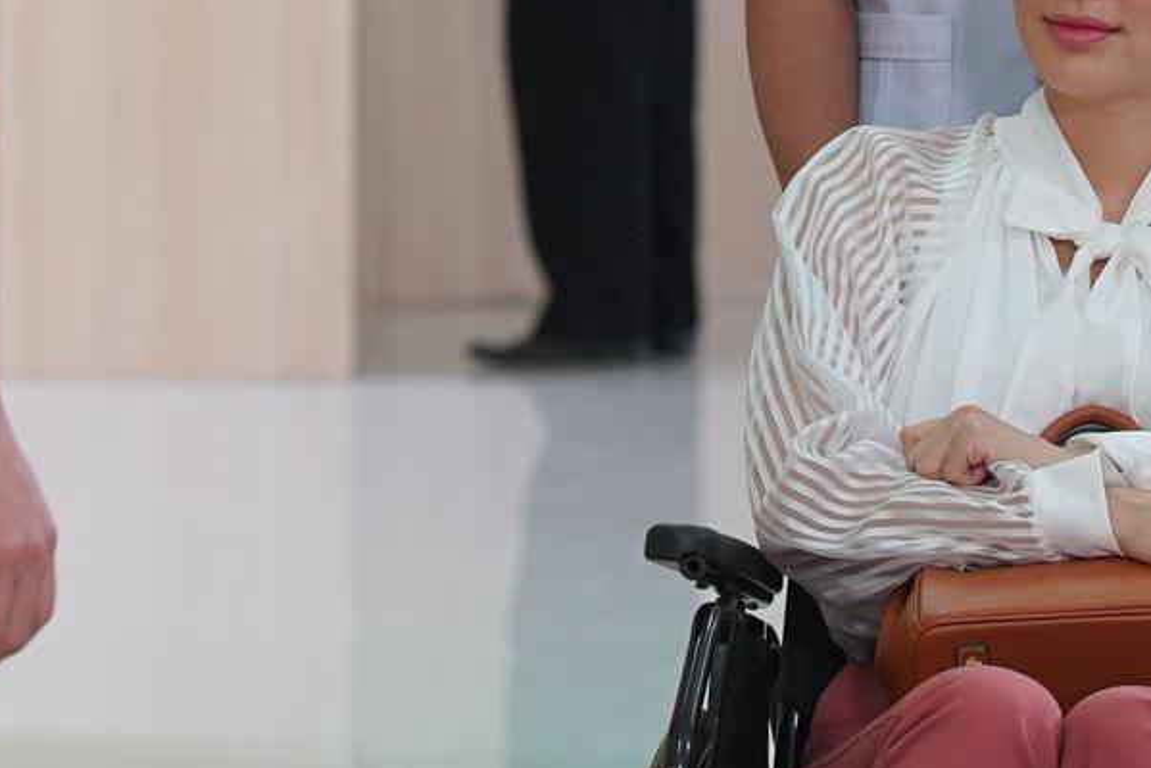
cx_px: 521
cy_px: -28
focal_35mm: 284
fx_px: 9084
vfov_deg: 4.8
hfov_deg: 7.2
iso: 800
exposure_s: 1/125
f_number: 3.5
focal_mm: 85
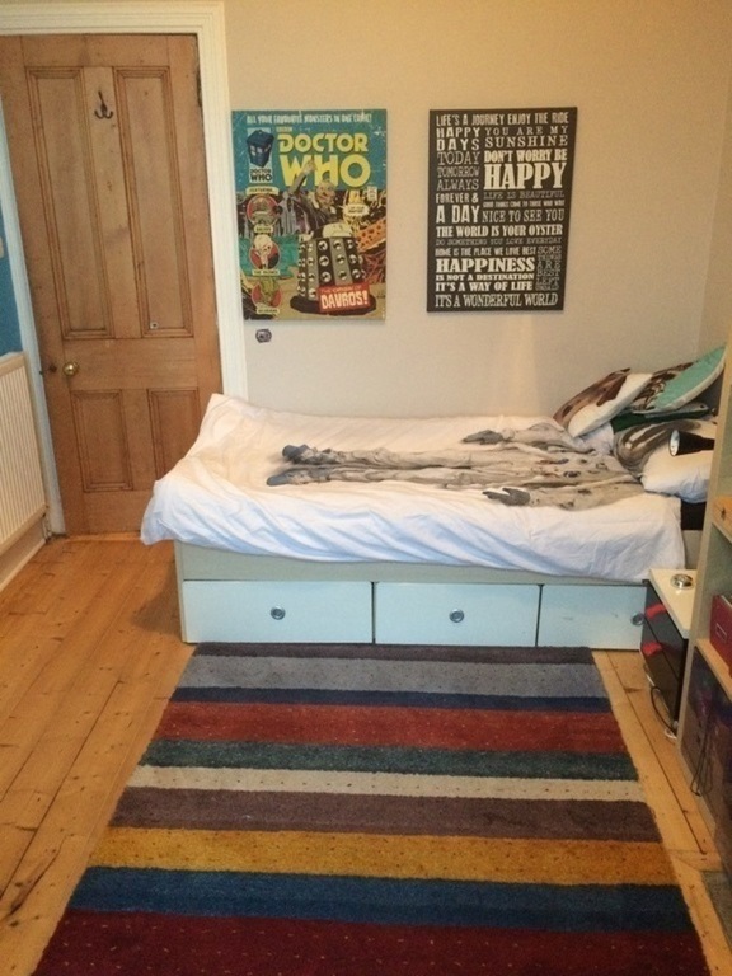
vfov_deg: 61.7
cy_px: 488
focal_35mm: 29
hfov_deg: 48.2
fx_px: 818
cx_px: 366
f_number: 2.2
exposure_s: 1/25
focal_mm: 4.15
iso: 320
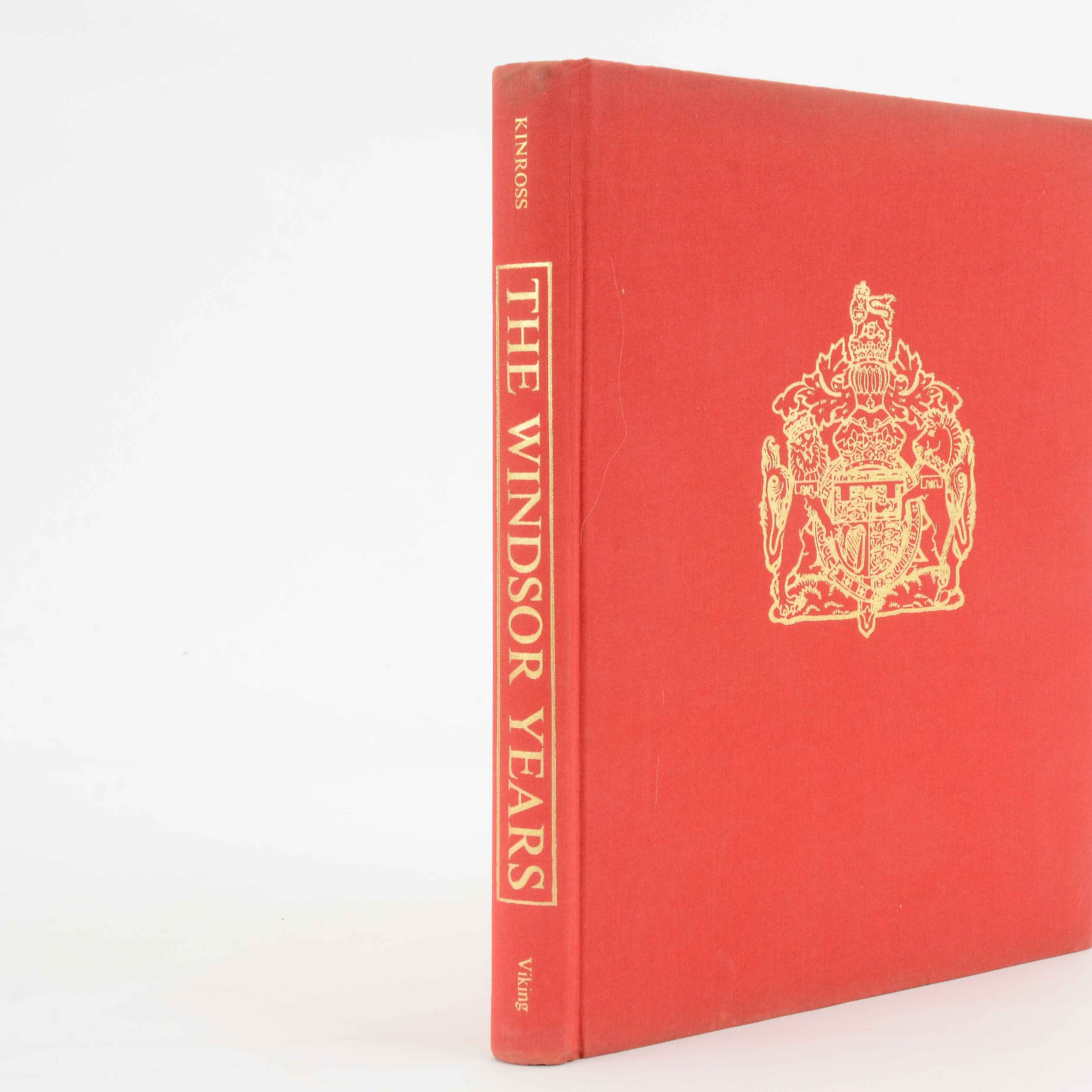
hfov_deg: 27.4
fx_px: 2213
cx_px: 806
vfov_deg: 27.7
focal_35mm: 62
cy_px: 547
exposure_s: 1/80
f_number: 13
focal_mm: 32
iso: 400
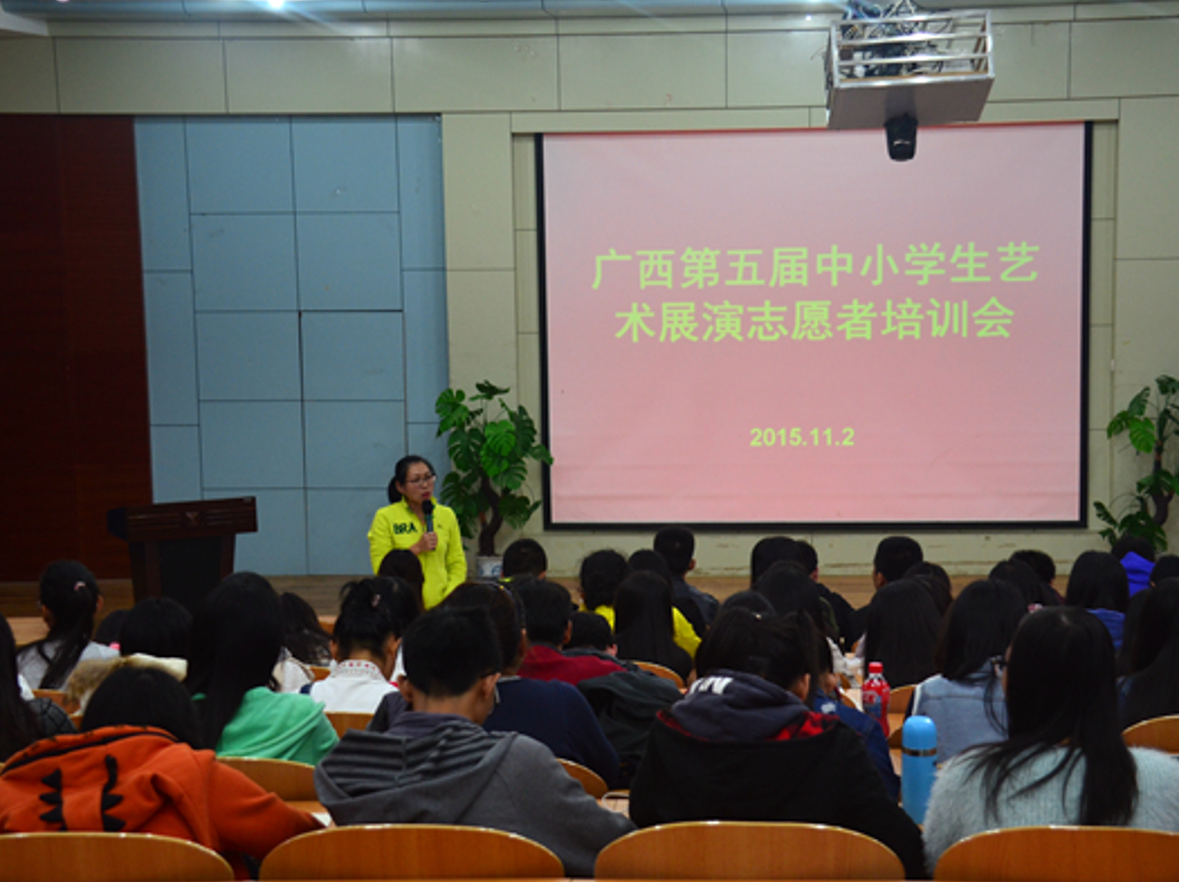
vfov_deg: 18.6
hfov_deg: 24.7
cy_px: 441
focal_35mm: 79
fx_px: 2689
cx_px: 618
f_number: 5.3
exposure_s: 1/13
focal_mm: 48
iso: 500
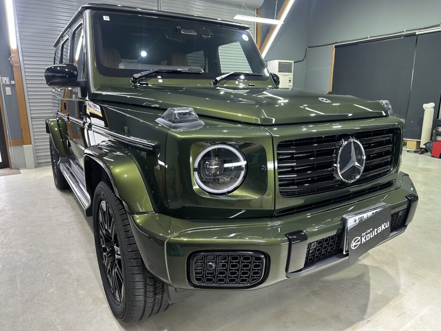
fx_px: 306
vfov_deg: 56.8
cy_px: 166
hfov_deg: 71.6
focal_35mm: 24
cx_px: 220
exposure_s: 1/120
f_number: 1.78
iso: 200
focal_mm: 6.86
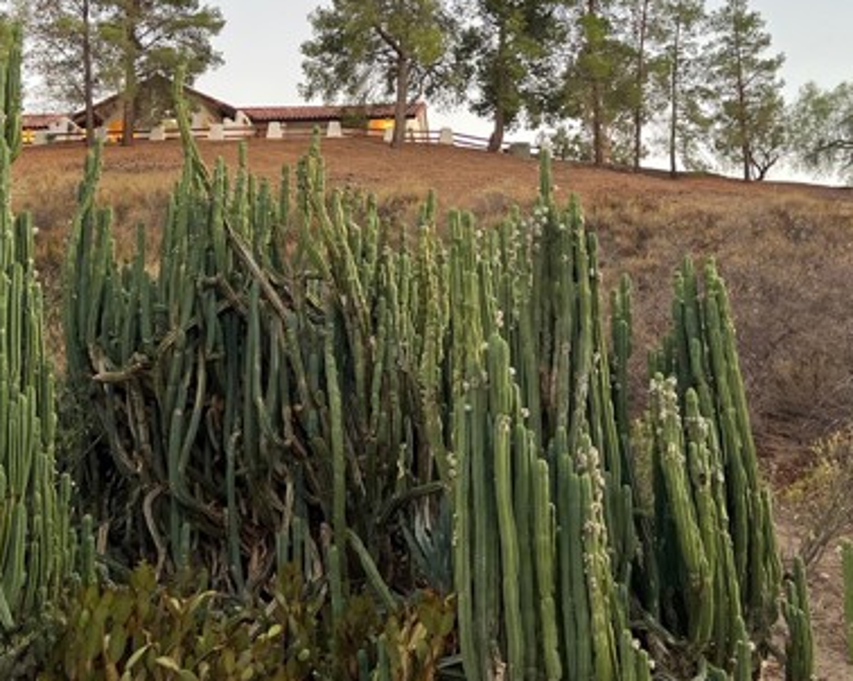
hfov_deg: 42.9
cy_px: 228
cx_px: 467
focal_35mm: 43
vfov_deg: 34.6
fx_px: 1085
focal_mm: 5.7
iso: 125
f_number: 1.5
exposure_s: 1/121
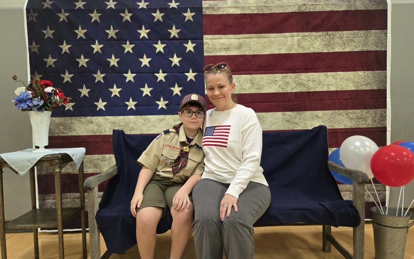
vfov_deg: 49.2
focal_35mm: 25
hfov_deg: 72.6
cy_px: 139
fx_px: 282
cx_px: 204
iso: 320
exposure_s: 1/120
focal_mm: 5.4
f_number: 1.8
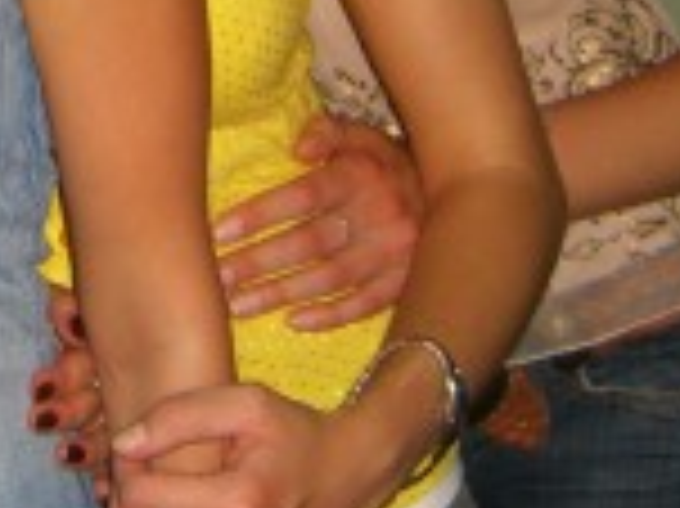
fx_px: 2964
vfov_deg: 9.4
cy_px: -400
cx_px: -68
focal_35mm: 151
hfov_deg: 12.9
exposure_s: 1/60
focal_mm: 7.9
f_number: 2.8
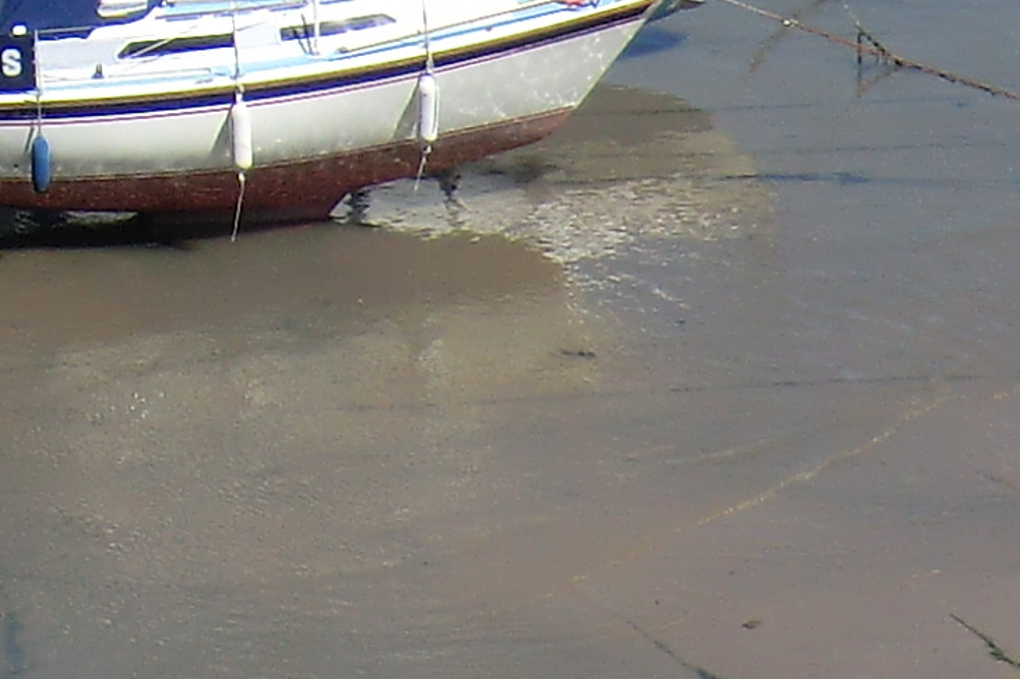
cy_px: -789
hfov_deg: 7.6
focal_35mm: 268
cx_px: -129
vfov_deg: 5.0
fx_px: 7590
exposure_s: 1/640
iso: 64
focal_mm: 8.4
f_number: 4
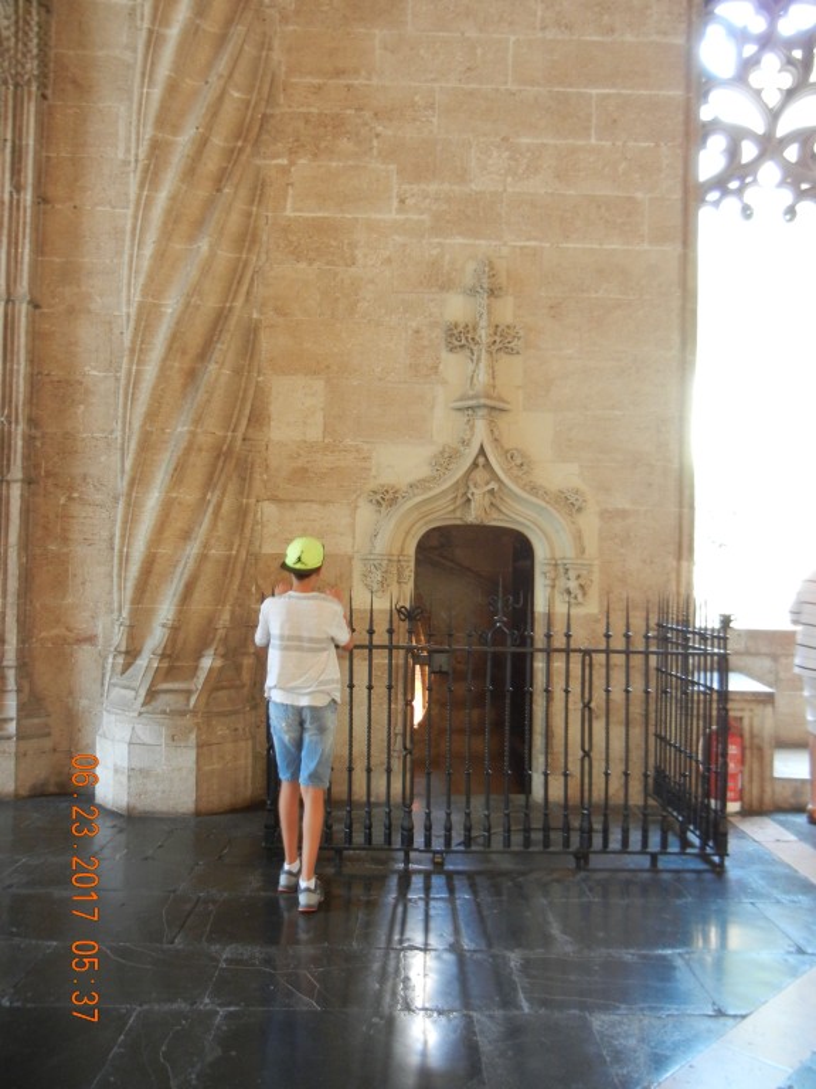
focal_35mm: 30
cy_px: 544
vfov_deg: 60.0
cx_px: 408
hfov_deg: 46.8
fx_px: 943
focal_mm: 5.4
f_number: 3.5
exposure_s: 1/11.5
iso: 400
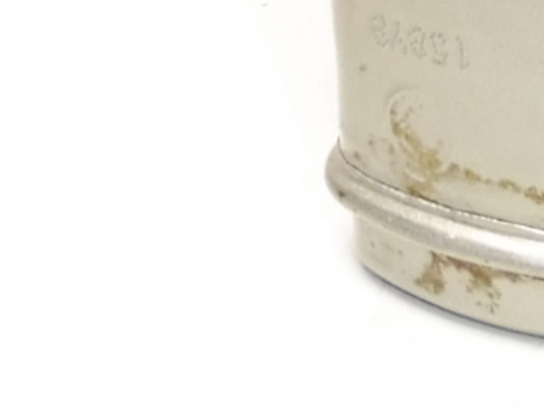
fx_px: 2044
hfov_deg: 14.4
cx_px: 735
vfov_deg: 10.5
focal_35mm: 130
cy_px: -395
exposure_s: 1/60
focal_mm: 4.3
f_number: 3.5
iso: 200
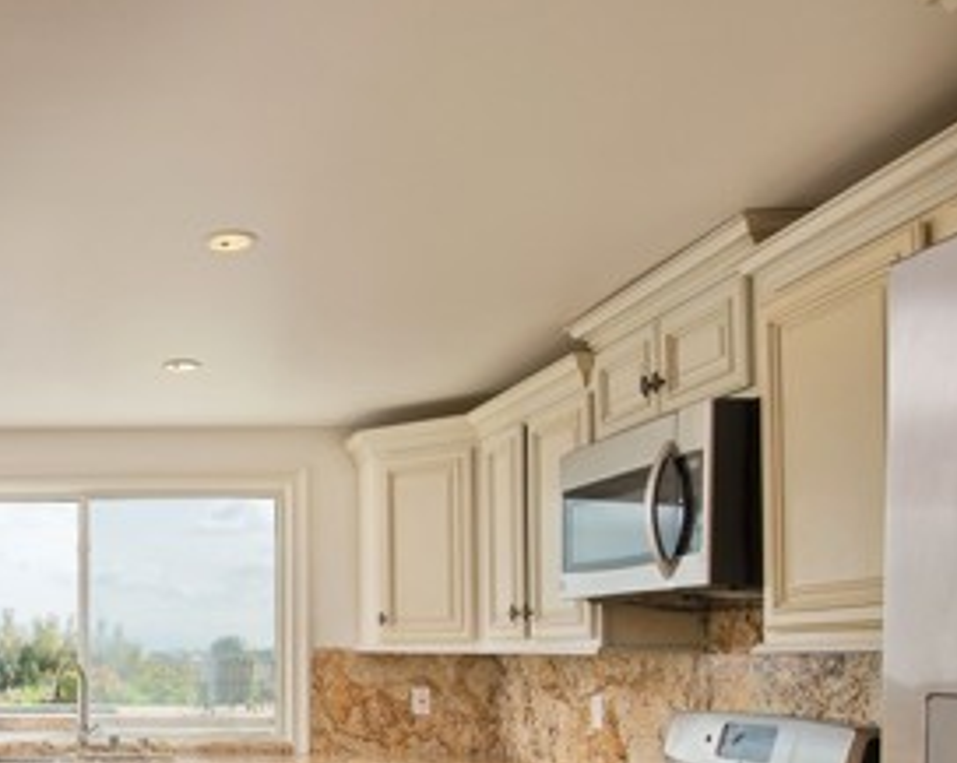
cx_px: 14
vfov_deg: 34.4
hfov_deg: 39.1
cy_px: 628
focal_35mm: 42
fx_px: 1188
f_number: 7.1
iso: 400
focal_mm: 19
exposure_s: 1/640
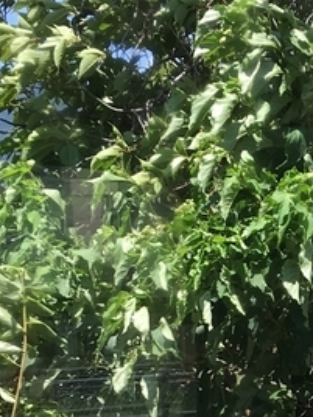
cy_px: 507
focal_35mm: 130
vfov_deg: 14.6
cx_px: 489
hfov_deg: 10.9
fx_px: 1567
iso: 25
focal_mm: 4.15
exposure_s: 1/373
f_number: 2.2
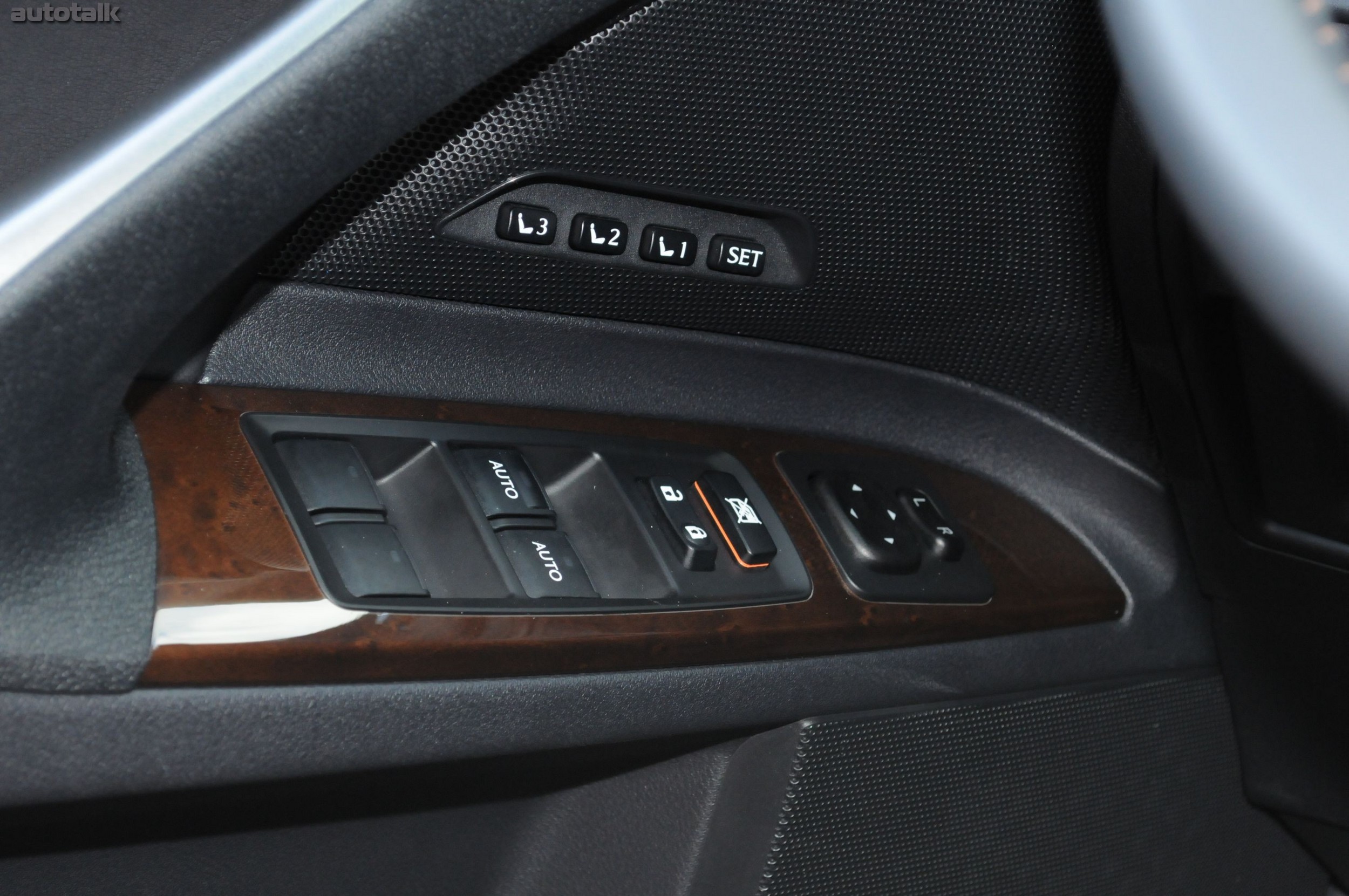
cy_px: 448
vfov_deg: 16.5
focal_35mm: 82
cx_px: 674
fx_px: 3088
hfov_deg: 24.6
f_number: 8
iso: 1250
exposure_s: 1/60
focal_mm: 55
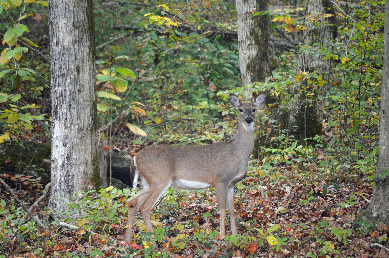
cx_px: 194
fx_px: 3235
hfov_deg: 6.9
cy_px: 129
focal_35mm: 300
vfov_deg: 4.6
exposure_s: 1/100
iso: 1600
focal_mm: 200
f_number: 5.6
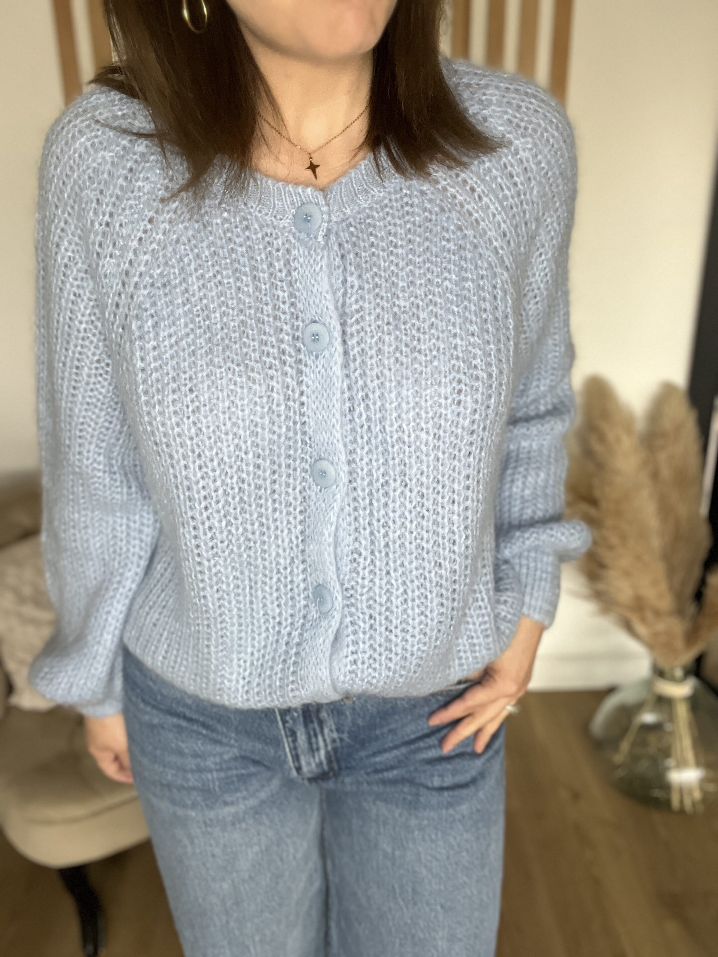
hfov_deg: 46.8
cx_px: 359
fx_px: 830
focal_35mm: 30
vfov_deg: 60.0
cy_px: 478
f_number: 2.2
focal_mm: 2.71
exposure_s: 1/60
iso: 250
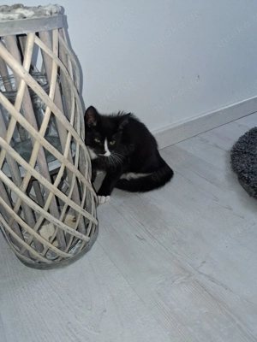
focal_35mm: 27
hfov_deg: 51.4
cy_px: 171
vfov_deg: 65.3
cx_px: 128
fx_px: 267
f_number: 1.8
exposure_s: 1/100
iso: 200
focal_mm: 4
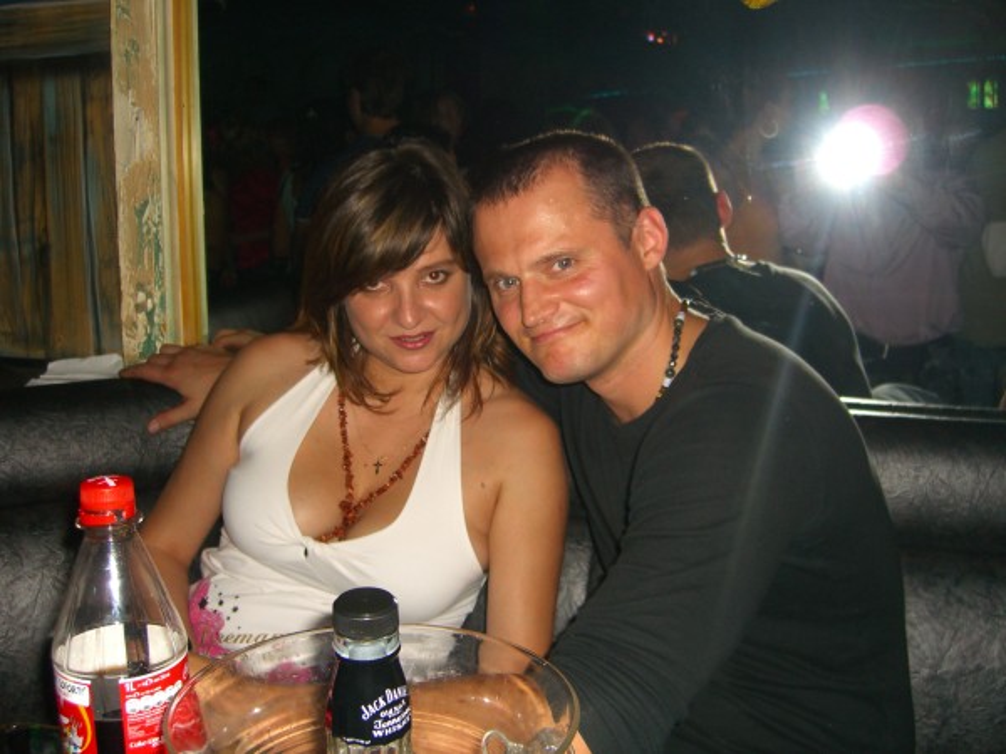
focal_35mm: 38
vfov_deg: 37.7
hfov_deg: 49.0
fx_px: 1104
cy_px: 377
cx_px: 503
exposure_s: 1/60
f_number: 2.8
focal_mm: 7.9
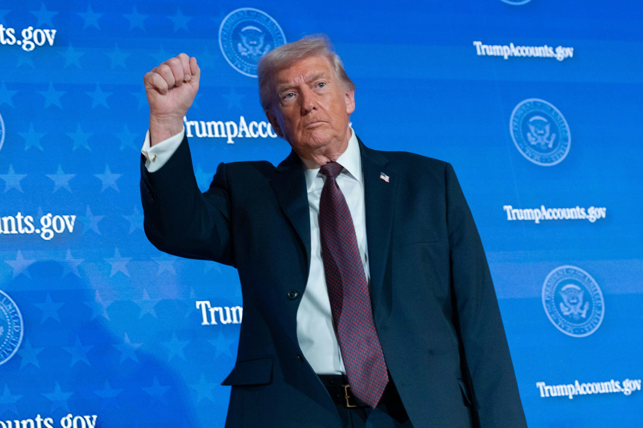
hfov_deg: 32.9
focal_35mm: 61
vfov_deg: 22.3
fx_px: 1089
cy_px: 214
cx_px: 322
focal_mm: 61
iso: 4000
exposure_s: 1/400
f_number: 3.5
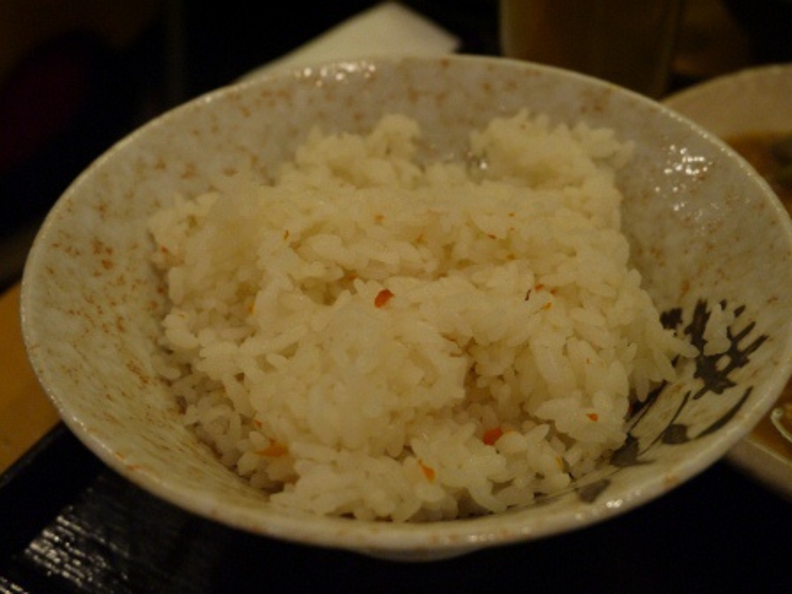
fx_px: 1007
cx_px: 396
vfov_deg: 32.9
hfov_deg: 42.9
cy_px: 297
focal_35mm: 44
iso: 1600
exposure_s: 1/60
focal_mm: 22
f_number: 4.6
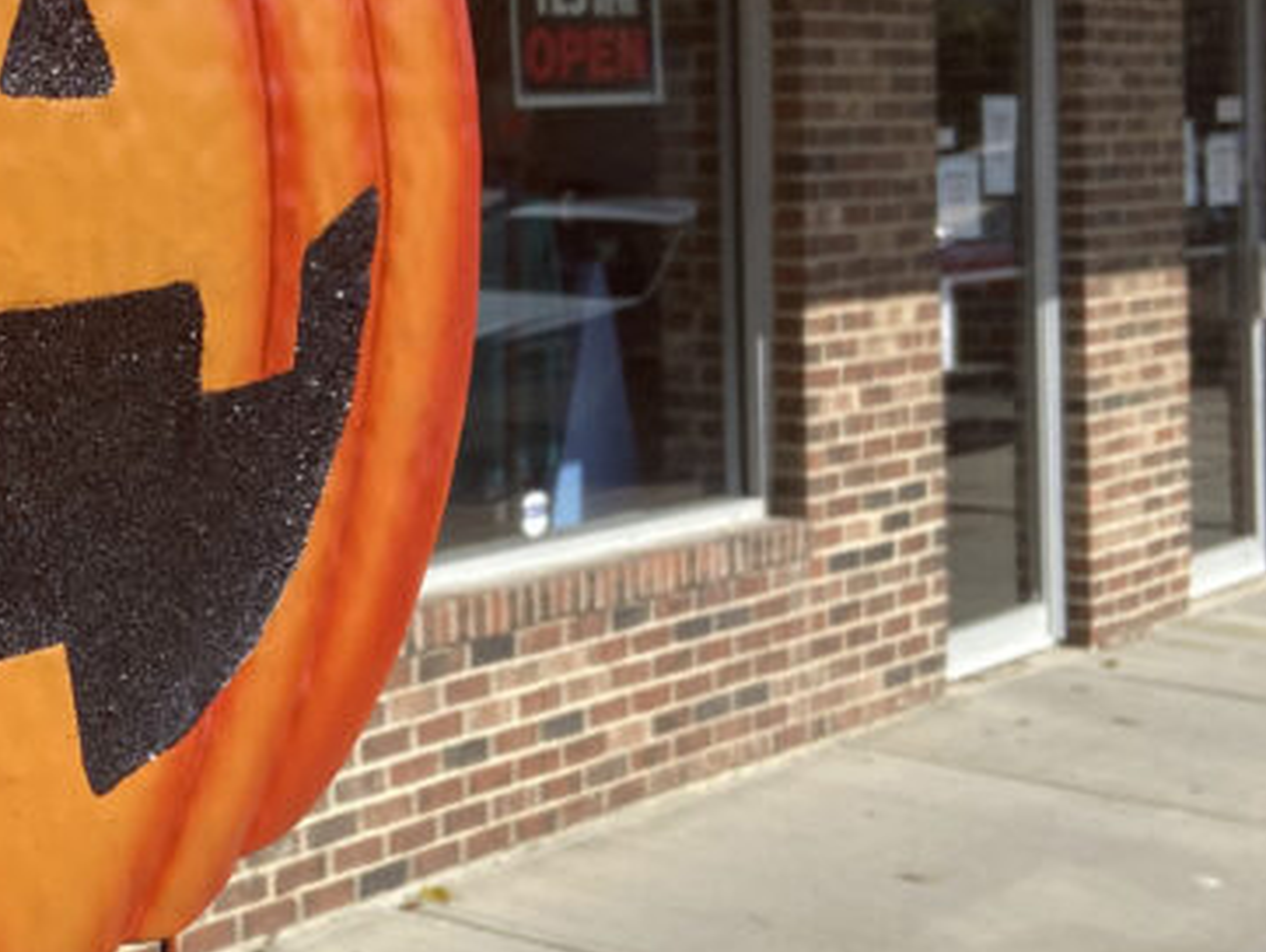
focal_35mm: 79
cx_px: -112
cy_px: 222
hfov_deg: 23.3
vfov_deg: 18.5
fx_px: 2891
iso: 32
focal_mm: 4.25
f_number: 1.8
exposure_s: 1/2463
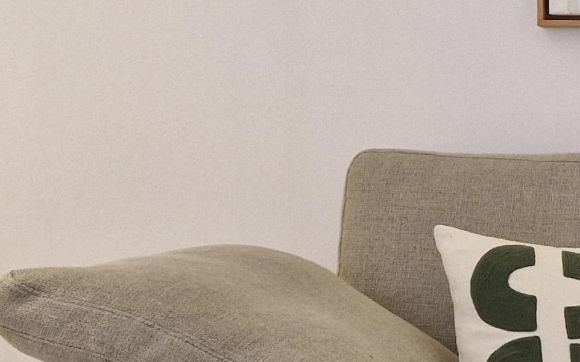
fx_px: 1343
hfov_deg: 20.2
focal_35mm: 85
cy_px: 393
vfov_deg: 15.0
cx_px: 916
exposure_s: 1/100
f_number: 1.8
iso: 125
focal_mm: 5.4
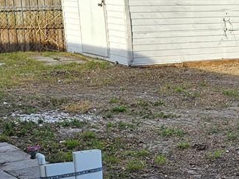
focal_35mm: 111
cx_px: 384
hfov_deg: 15.9
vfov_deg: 13.2
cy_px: 178
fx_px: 766
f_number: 1.7
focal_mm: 6.3
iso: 10
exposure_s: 1/256
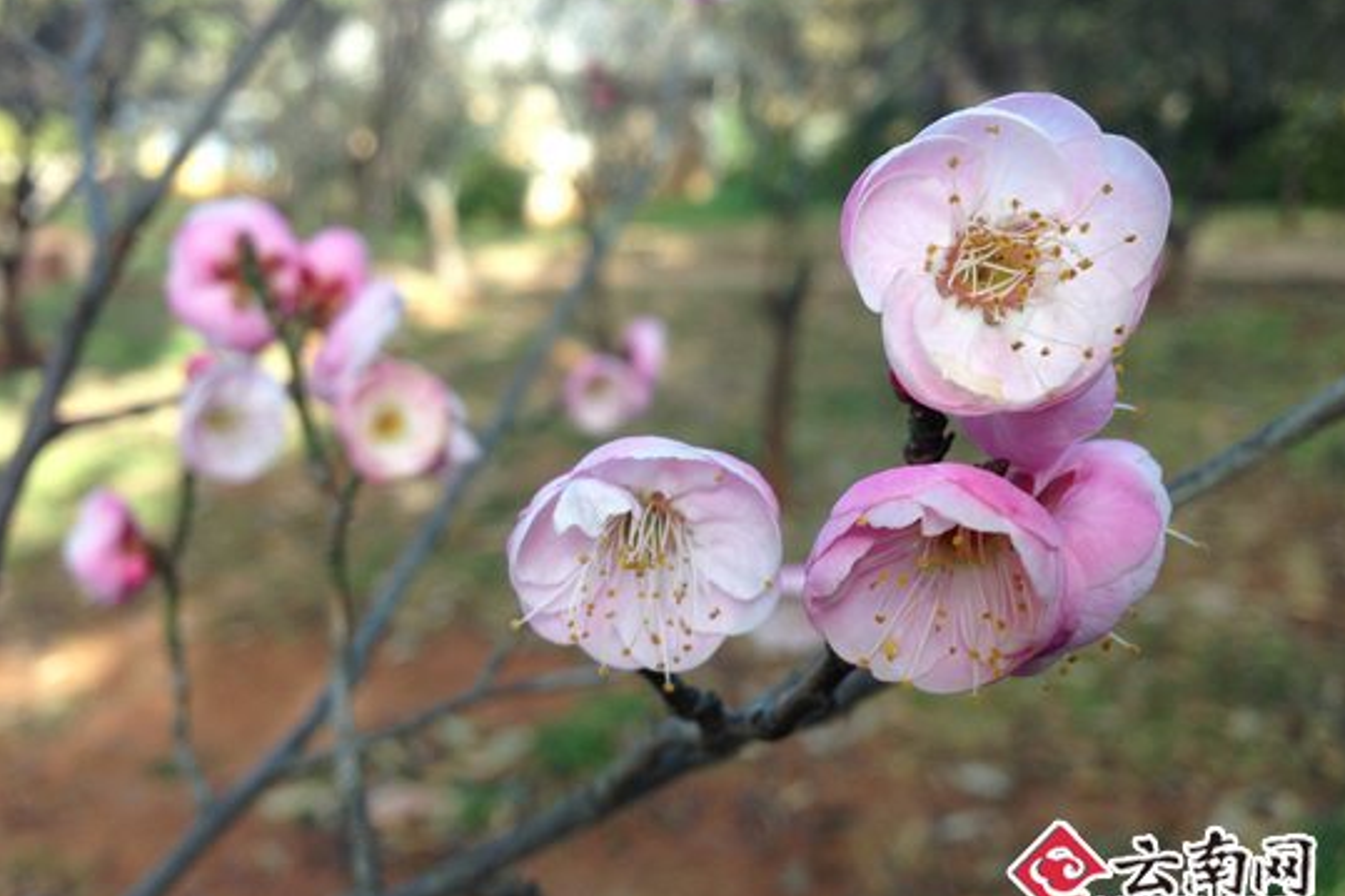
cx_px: 681
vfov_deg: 37.8
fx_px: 1307
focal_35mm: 35
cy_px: 439
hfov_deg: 54.4
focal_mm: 4.12
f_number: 2.4
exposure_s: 1/182
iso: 50
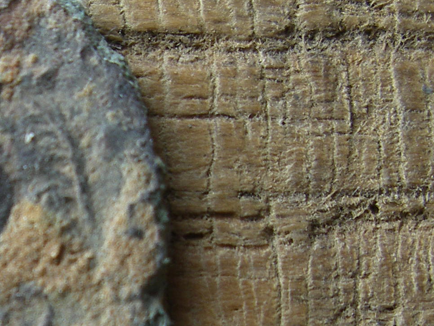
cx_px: -11
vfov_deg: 12.6
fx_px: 1468
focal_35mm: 117
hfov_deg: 16.4
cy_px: 298
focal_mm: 7.8
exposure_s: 1/160
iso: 80
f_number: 3.5
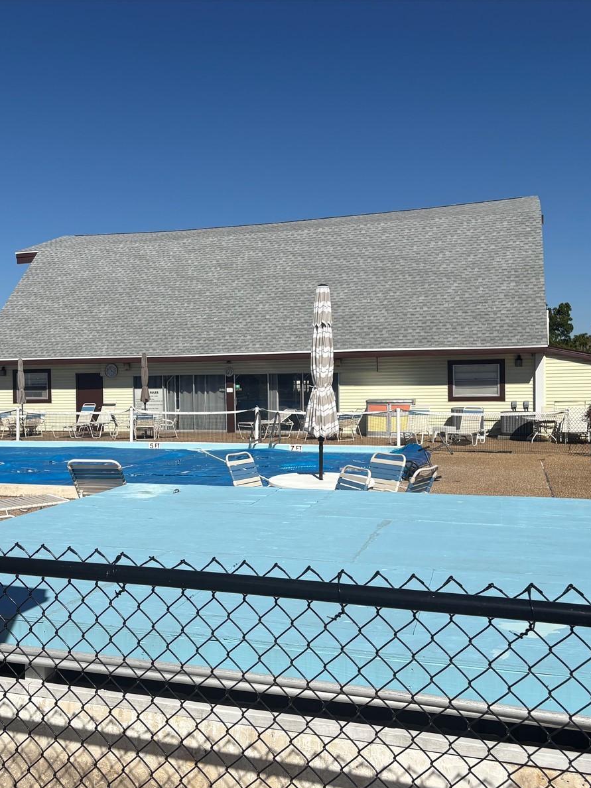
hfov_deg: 40.4
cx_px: 223
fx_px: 797
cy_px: 396
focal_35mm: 35
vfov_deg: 52.6
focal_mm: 5.96
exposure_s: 1/8850
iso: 50
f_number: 1.6
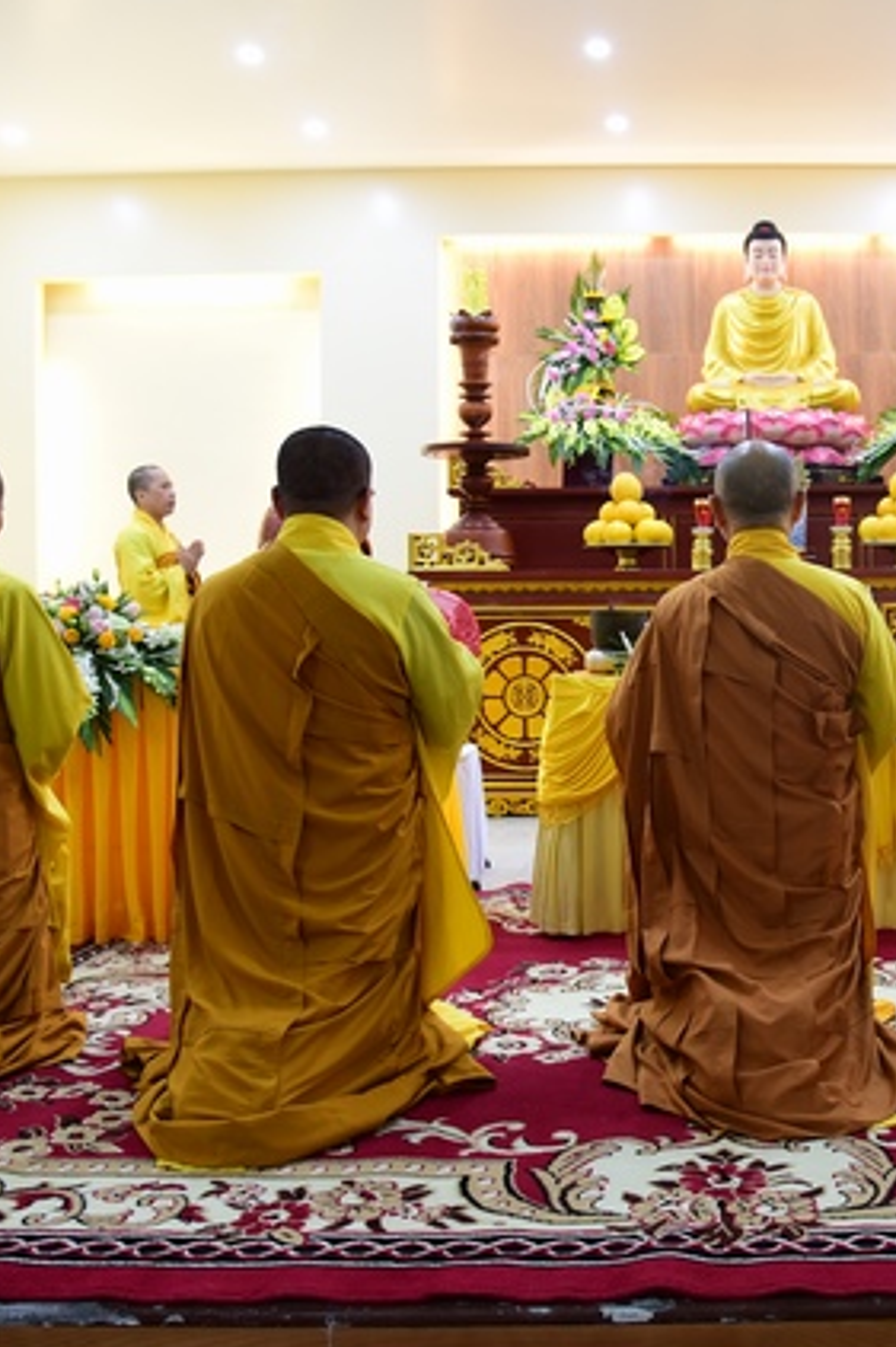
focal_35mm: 37
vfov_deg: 51.9
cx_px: 791
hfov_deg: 34.1
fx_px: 1382
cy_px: 670
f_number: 4.5
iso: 1000
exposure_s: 1/50
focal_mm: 24
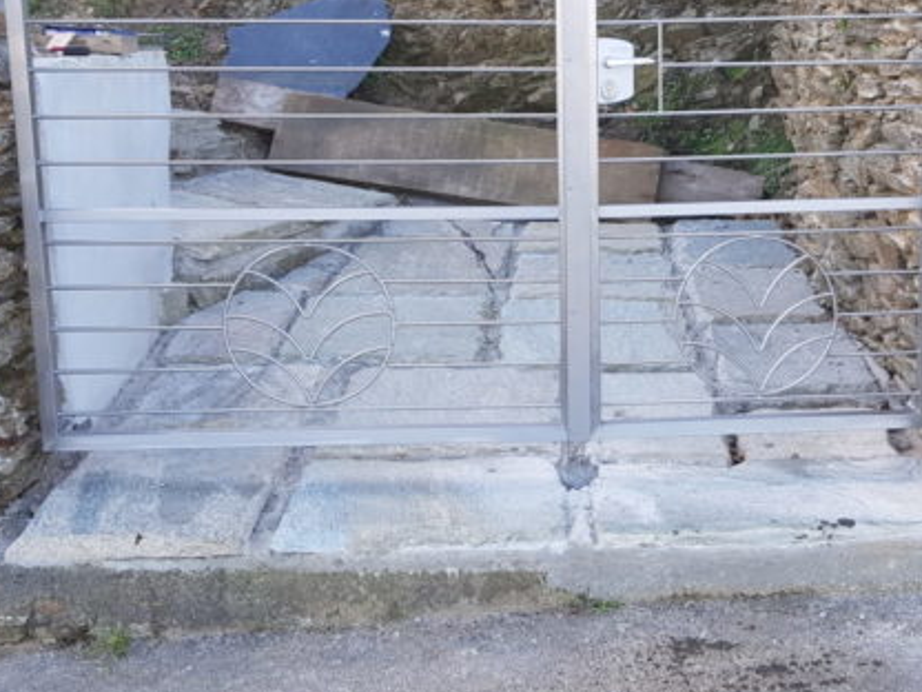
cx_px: 607
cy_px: 246
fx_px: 1278
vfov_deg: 30.1
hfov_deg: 39.2
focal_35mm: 48
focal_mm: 4.3
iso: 40
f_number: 1.7
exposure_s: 1/275
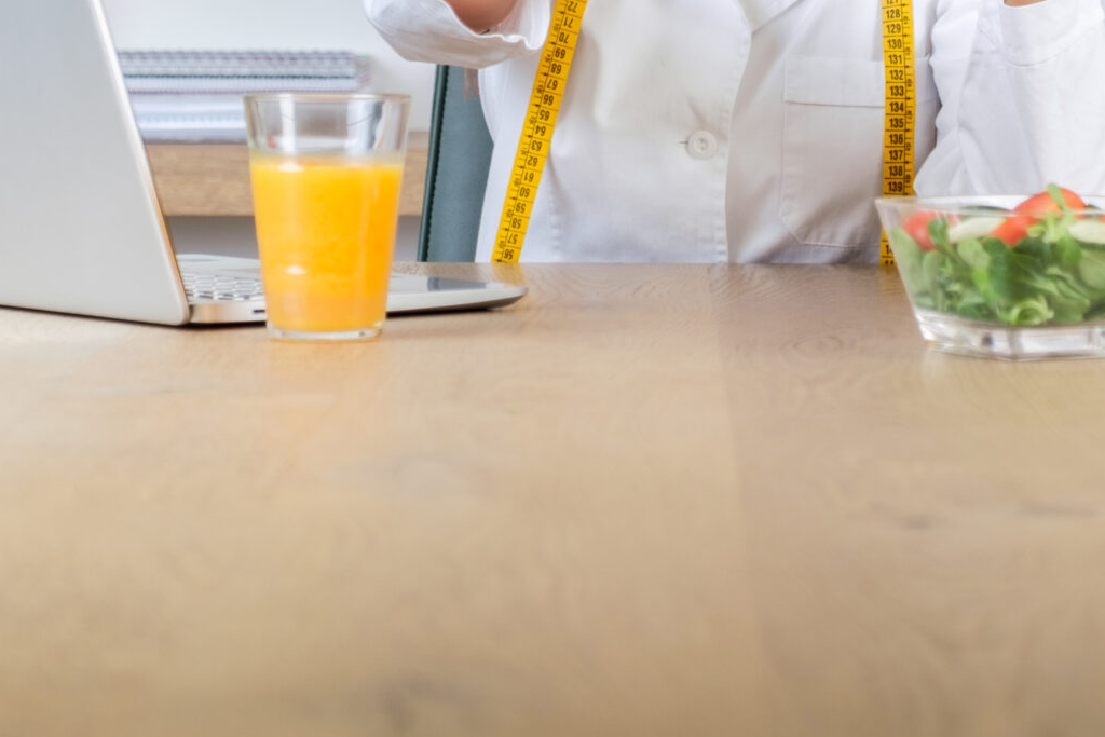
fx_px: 4451
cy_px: -132
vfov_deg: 9.3
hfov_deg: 14.1
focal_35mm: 145
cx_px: 772
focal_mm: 38.8
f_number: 2.8
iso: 160
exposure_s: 1/160
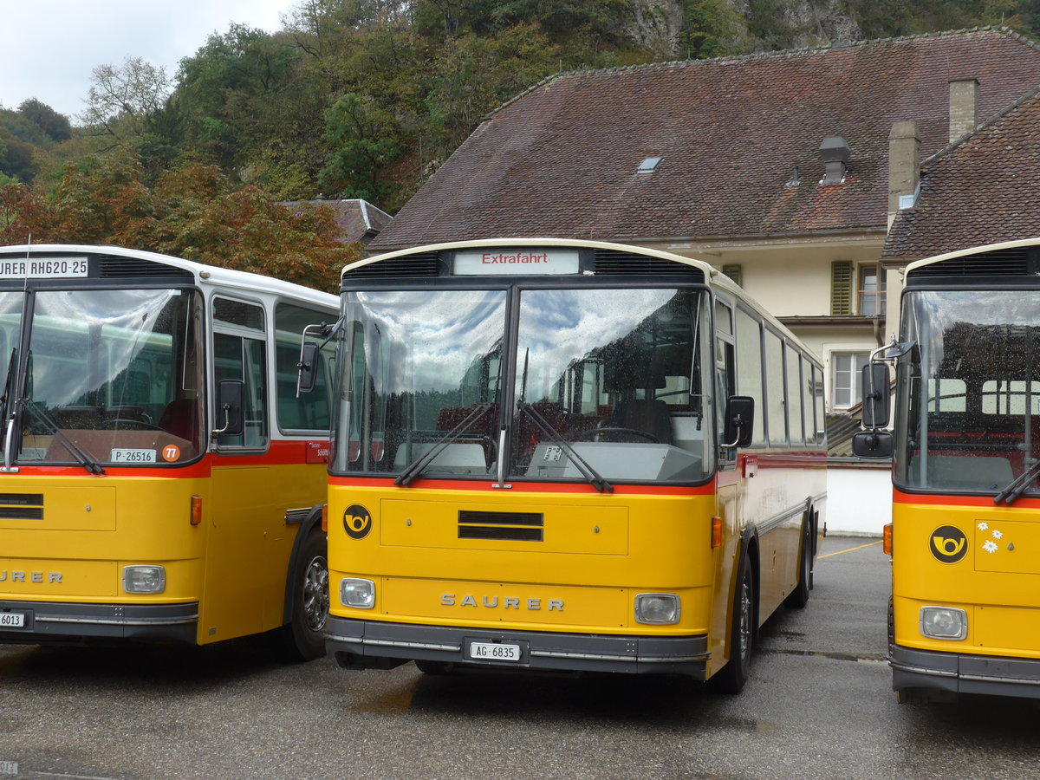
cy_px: 390
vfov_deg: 29.7
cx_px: 520
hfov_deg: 38.9
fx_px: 1472
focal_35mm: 49
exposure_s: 1/250
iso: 80
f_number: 3.2
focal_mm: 10.1
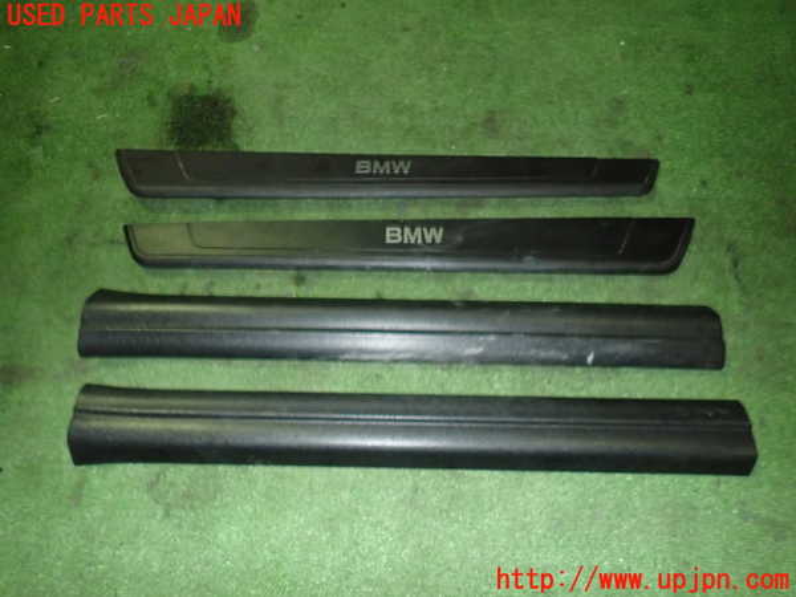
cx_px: 398
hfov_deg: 69.4
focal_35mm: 25
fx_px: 575
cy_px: 298
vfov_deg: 54.9
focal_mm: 4.5
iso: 800
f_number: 5.6
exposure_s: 1/30
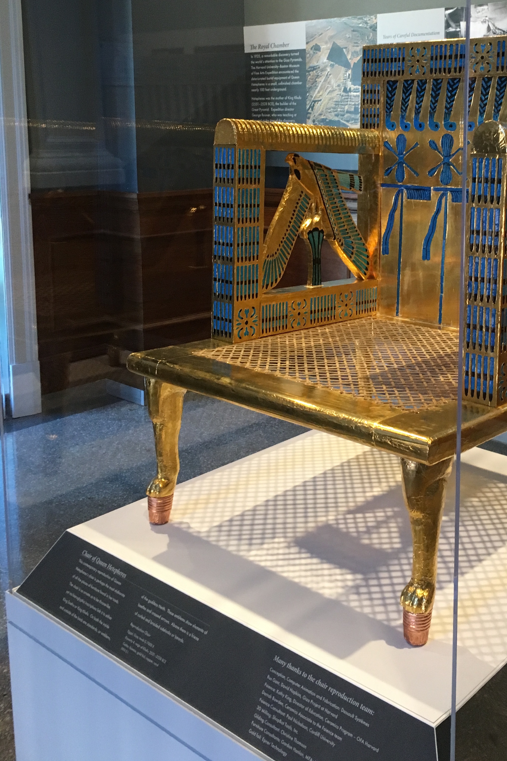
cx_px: 377
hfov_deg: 32.8
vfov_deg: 47.7
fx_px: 845
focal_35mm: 40
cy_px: 258
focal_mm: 4.15
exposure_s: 1/30
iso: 125
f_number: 2.2
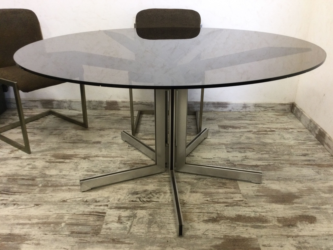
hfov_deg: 58.4
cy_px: 125
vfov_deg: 45.4
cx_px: 166
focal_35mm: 31
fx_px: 298
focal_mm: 3.3
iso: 100
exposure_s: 1/33
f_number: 2.4
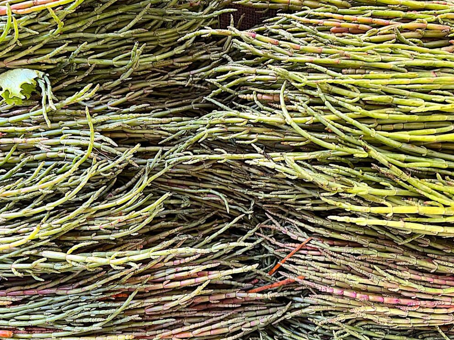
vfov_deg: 51.4
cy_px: 165
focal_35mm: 27
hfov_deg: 65.3
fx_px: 354
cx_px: 234
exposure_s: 1/70
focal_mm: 5.1
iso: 125
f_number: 1.6
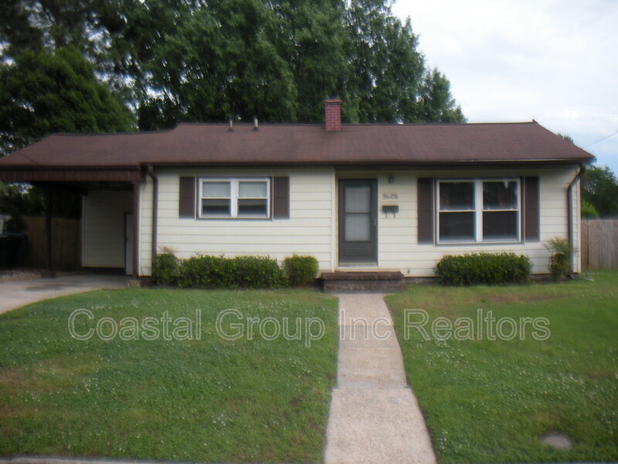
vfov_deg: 40.7
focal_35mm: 35
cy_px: 232
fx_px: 625
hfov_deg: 52.6
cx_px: 309
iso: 64
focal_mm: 6.3
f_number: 3.5
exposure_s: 1/81.6
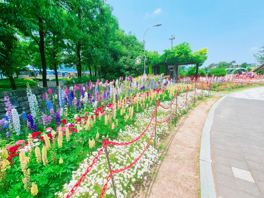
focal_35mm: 13
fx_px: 99
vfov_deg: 89.9
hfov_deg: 106.2
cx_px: 132
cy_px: 99
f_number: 2.2
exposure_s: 1/2000
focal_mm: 2.2
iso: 50
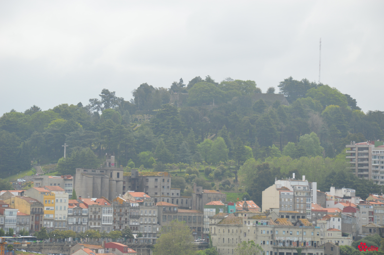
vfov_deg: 8.7
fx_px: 1679
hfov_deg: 13.1
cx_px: 192
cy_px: 128
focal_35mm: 158
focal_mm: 105
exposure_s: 1/250
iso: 100
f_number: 8
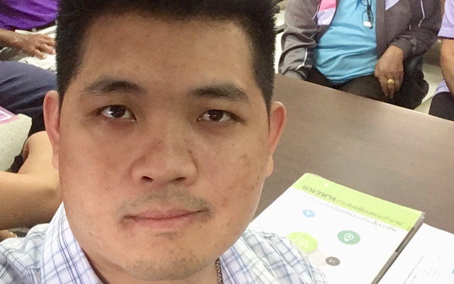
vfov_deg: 24.4
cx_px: 226
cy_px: 52
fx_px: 644
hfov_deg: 38.9
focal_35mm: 52
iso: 250
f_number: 2.4
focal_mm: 2.15
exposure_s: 1/33
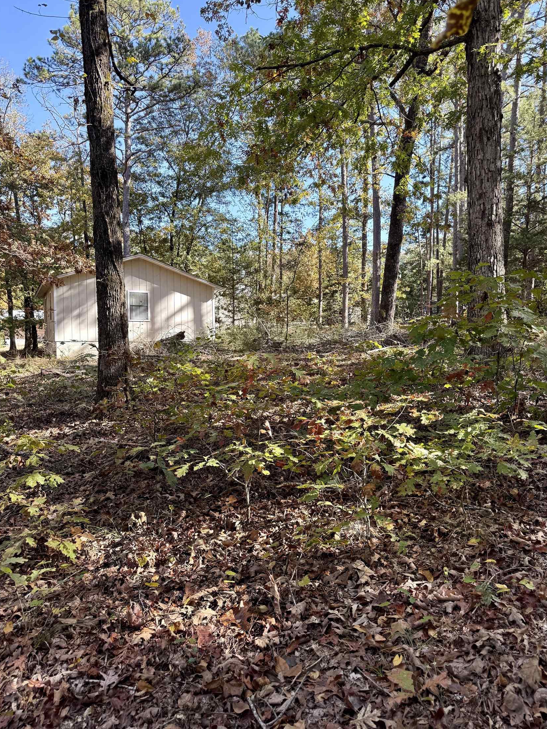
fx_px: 527
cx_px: 281
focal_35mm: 25
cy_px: 365
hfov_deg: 54.9
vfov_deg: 69.4
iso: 100
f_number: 1.78
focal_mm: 6.76
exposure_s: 1/407
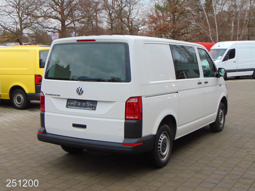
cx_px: 128
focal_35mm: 50
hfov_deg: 38.2
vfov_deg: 29.1
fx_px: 368
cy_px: 96
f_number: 3.5
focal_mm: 9
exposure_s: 1/30
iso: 320
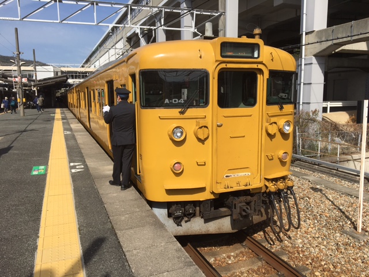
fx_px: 309
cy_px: 138
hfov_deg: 61.7
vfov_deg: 48.2
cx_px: 184
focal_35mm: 29
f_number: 2.2
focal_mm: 4.15
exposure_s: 1/1876
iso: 25
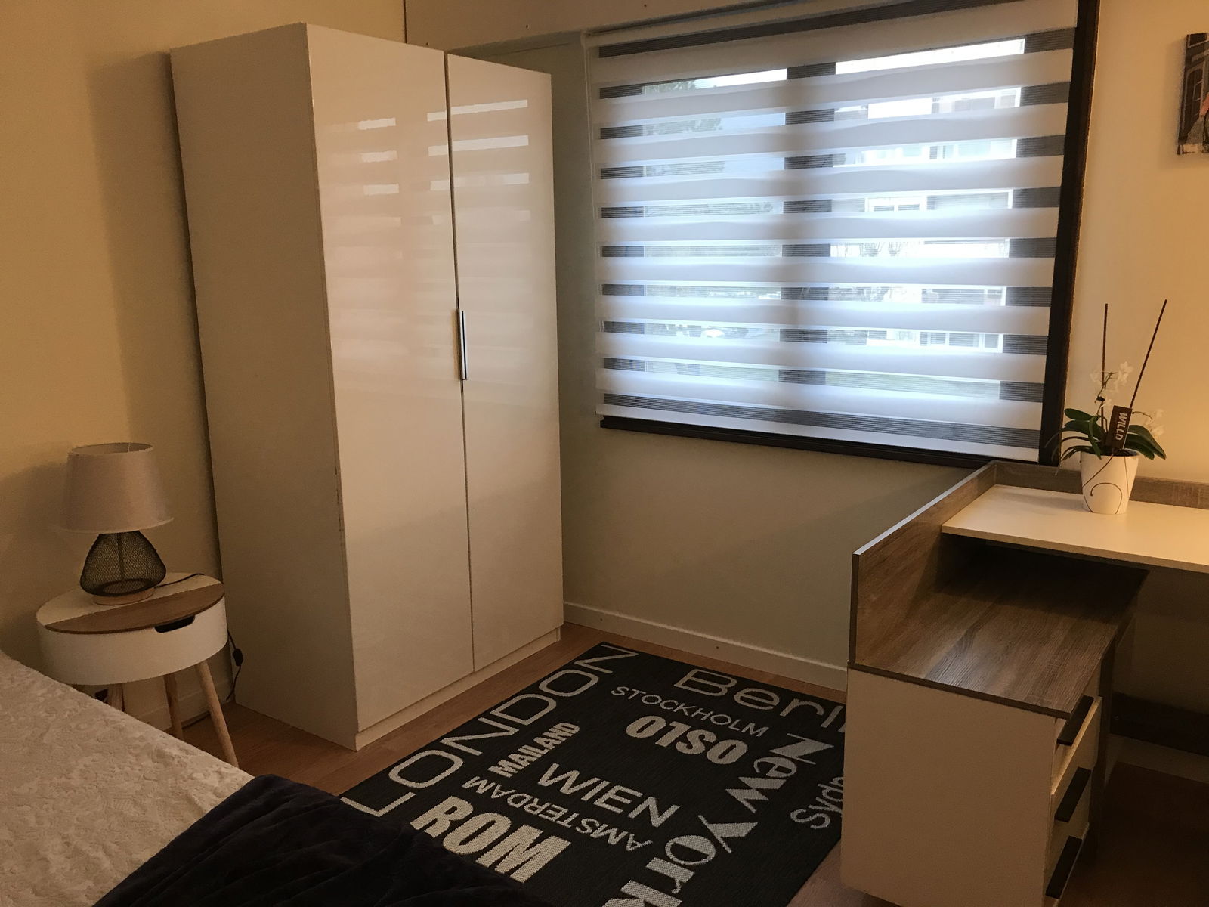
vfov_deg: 49.7
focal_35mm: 28
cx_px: 604
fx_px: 978
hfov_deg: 63.4
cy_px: 454
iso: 40
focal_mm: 3.99
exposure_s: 1/25
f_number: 1.8
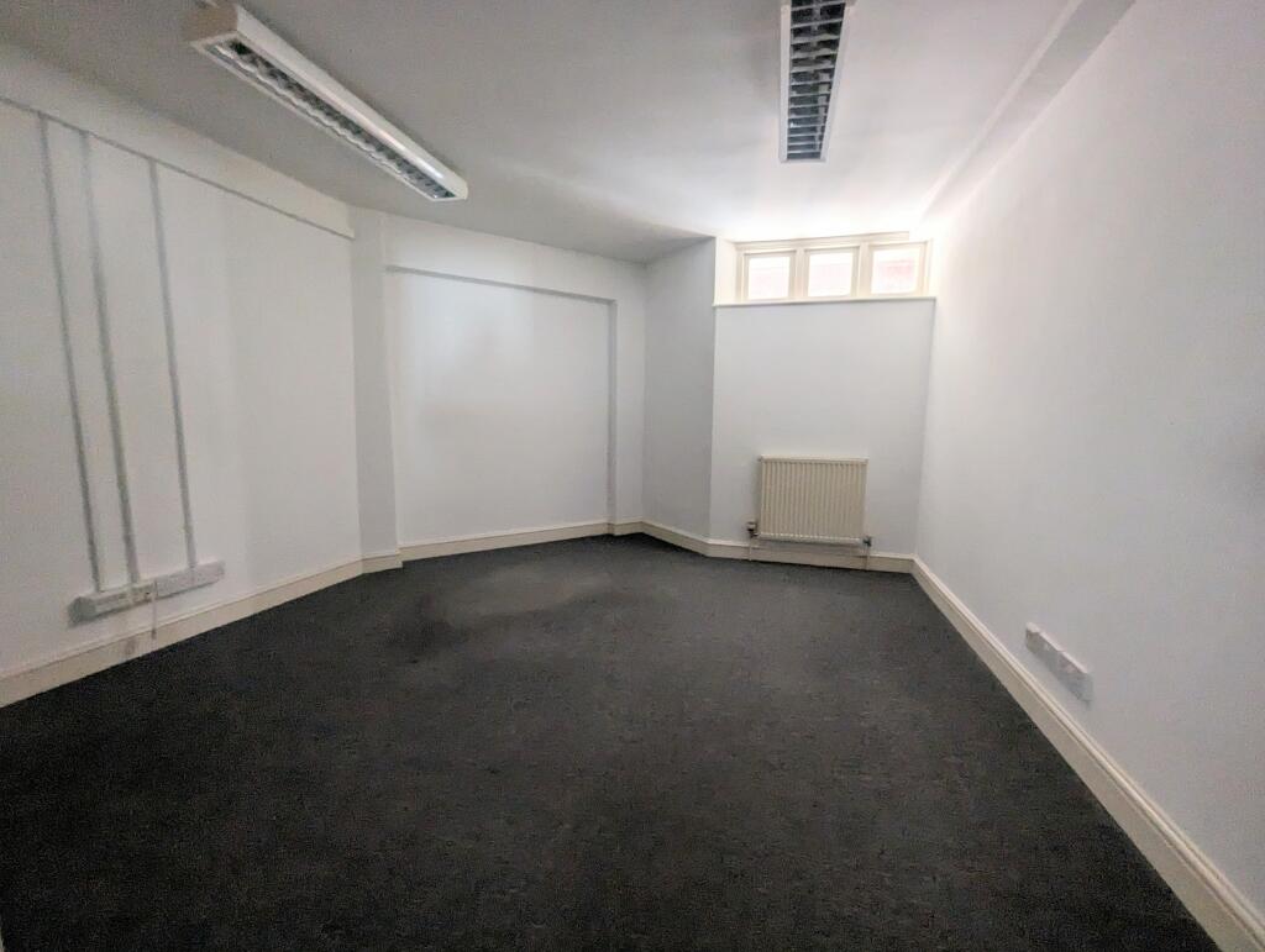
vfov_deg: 90.1
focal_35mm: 13
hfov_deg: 106.1
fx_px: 476
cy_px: 476
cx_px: 632
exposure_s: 1/23.8
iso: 272
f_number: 2.2
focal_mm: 1.95
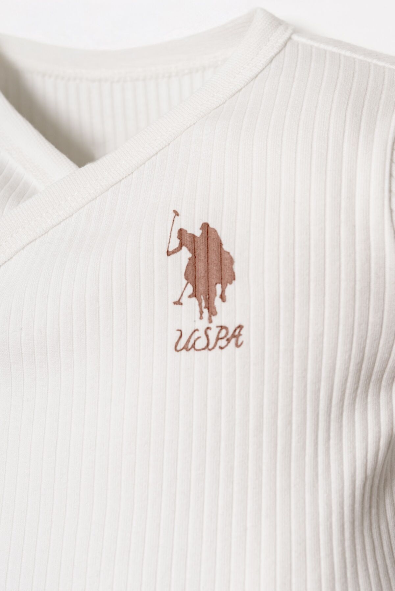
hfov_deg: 18.2
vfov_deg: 27.0
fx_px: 1234
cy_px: 296
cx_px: 198
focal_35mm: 75
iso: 160
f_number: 6.3
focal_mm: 50
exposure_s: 1/125
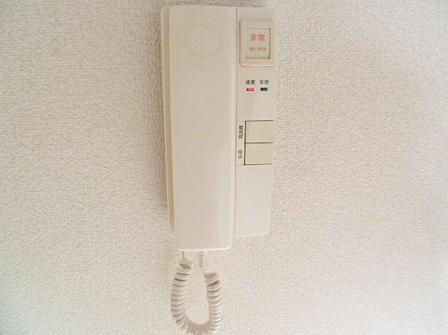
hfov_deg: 61.7
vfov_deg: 48.2
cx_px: 229
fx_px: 375
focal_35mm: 29
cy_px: 163
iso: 800
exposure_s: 1/60
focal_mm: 5
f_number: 2.8
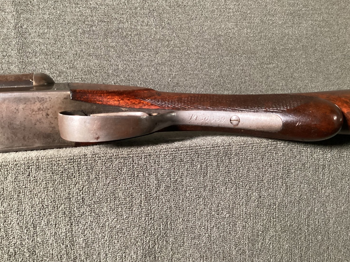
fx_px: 323
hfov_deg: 56.8
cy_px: 133
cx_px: 172
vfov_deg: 44.1
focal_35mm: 32
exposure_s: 1/30
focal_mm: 3.3
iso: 400
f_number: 2.4
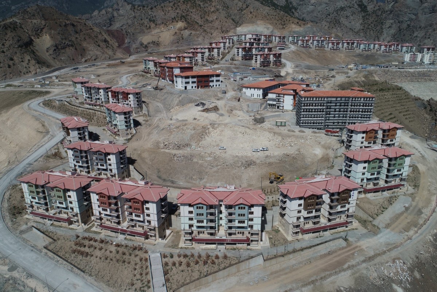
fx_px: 291
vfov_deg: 53.1
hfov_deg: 73.7
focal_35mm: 24
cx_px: 218
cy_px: 146
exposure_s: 1/400
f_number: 11
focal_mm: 8.8
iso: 100
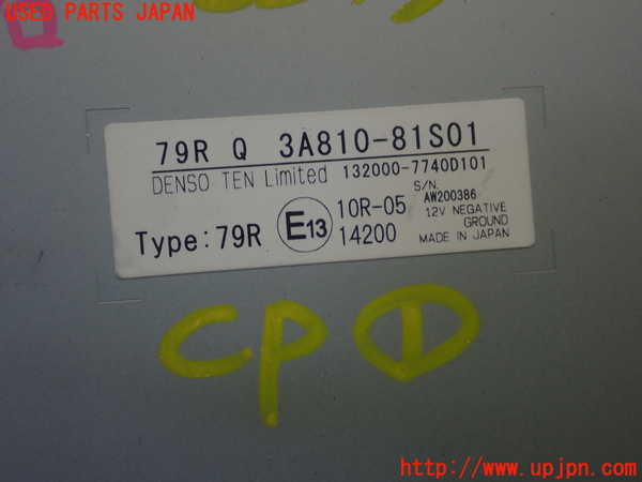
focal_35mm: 47
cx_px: 321
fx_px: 872
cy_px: 241
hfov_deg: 40.4
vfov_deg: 30.9
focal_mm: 8.4
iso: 160
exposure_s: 1/100
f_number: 3.1
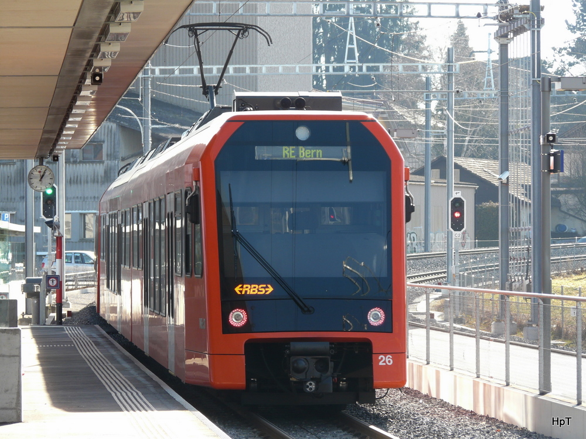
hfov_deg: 10.2
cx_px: 293
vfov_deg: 7.7
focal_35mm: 193
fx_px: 3267
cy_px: 220
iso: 100
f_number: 4
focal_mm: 31.7
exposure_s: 1/160
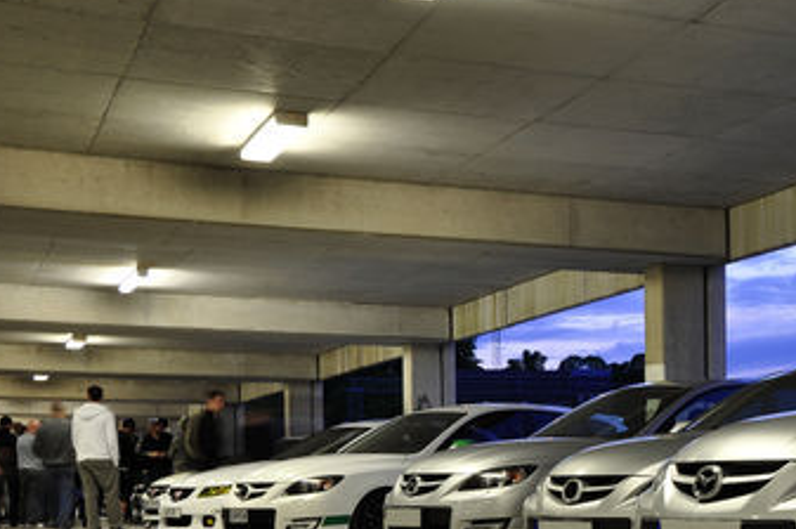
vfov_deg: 18.1
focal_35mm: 74
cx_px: 742
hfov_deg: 26.3
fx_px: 1635
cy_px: 466
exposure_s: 1
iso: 200
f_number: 7.1
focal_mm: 26
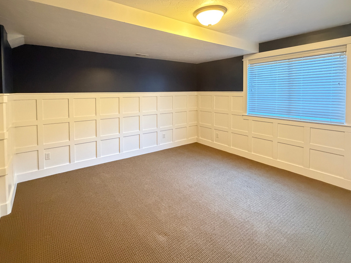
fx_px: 183
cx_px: 157
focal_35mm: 18
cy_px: 98
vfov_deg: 70.4
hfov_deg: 87.5
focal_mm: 2.22
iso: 1000
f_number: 2.2
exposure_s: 1/40
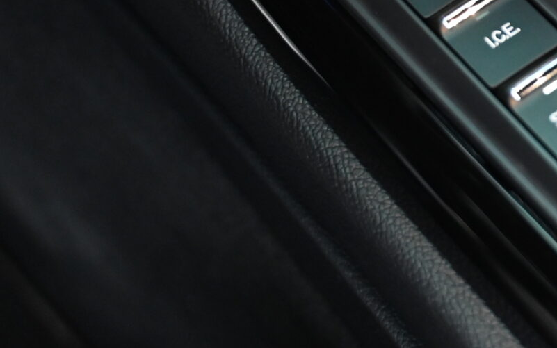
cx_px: 768
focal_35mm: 103
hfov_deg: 18.5
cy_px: -114
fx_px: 1558
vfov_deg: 12.3
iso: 3600
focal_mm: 31.5
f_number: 4
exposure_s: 1/60
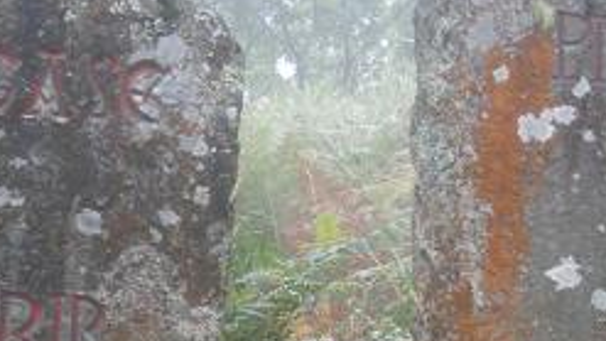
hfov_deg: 8.8
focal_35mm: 245
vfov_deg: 5.0
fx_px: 3937
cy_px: 267
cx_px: 356
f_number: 5.7
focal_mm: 17.3
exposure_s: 1/80
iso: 320
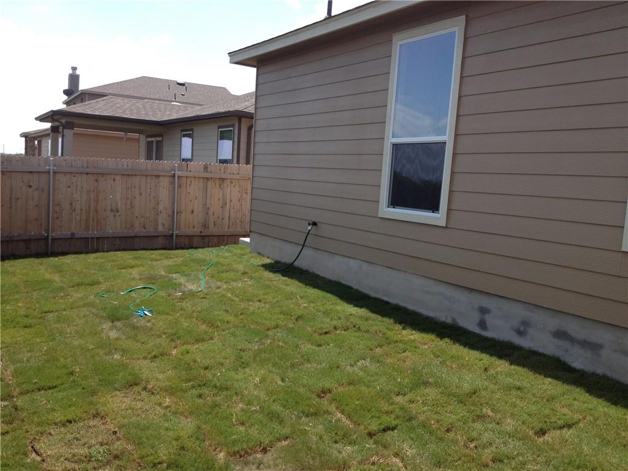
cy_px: 236
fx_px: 635
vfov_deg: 40.7
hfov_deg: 52.6
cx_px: 314
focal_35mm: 35
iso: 50
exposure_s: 1/1314
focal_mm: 4.28
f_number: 2.4
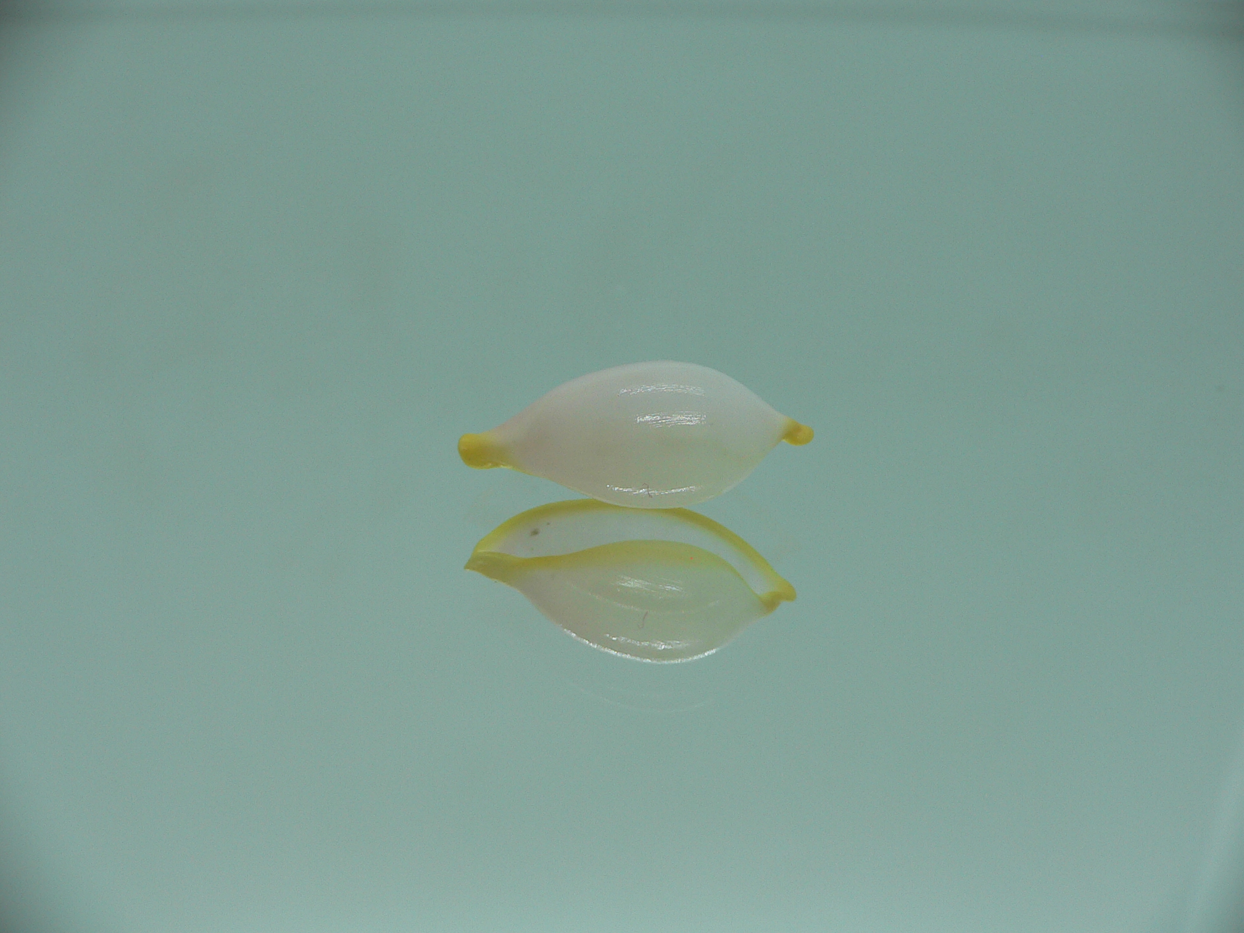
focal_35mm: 35
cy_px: 466
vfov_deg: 40.7
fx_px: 1258
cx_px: 622
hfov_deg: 52.6
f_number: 2.8
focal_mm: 4.6
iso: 80
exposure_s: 1/80
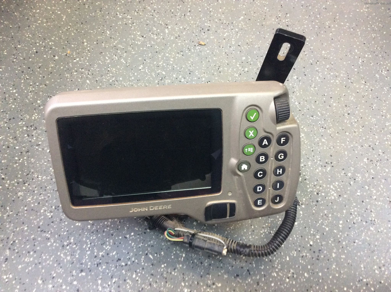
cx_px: 196
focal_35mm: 32
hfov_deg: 56.9
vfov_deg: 44.1
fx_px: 361
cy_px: 146
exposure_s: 1/24
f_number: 2.4
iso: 200
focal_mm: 3.3
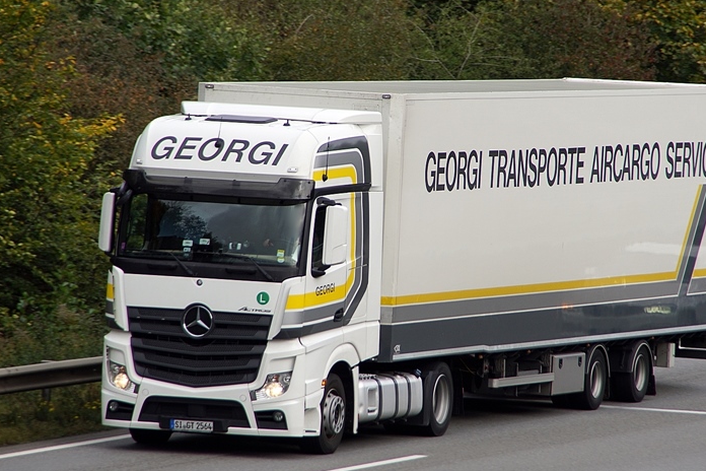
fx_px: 6765
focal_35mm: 345
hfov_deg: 6.0
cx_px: 403
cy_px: 245
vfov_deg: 4.0
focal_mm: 200
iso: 125
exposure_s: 1/320
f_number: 6.3
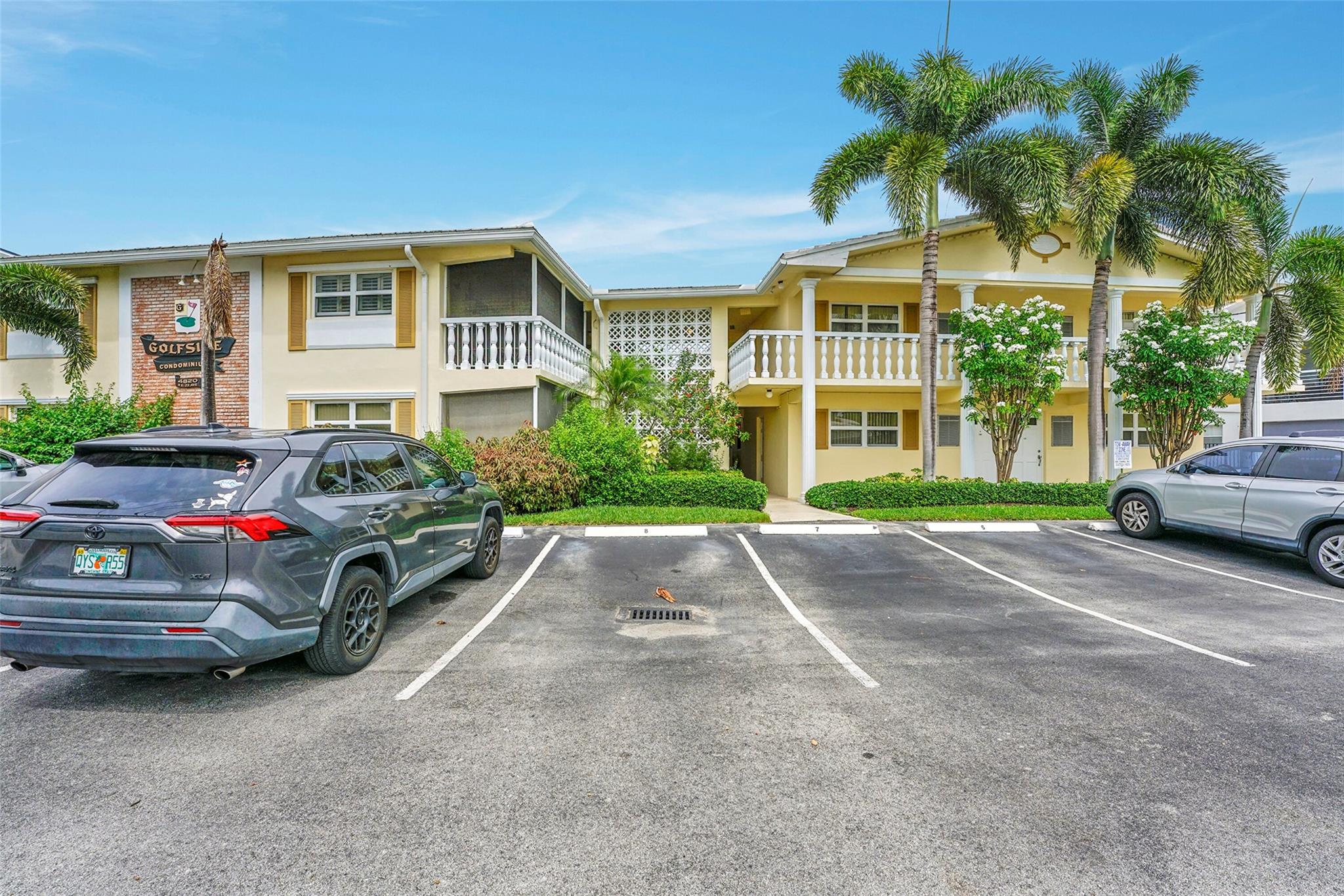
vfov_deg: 81.2
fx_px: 523
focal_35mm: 14
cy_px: 448
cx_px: 672
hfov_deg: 104.3
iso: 400
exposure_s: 1/1000
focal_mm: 14
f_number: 7.1
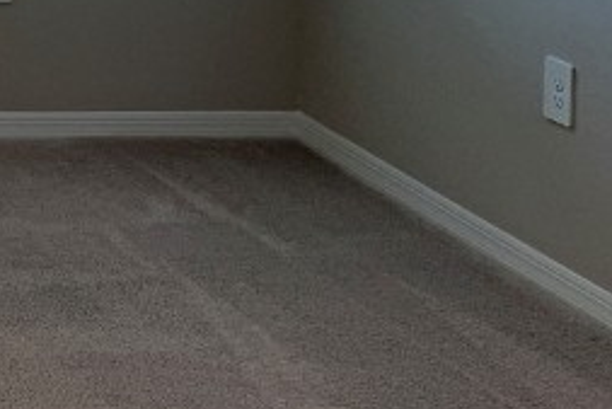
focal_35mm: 101
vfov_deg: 12.5
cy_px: -305
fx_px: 1718
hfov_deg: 16.1
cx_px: -585
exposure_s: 1/243
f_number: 1.78
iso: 100
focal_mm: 6.76
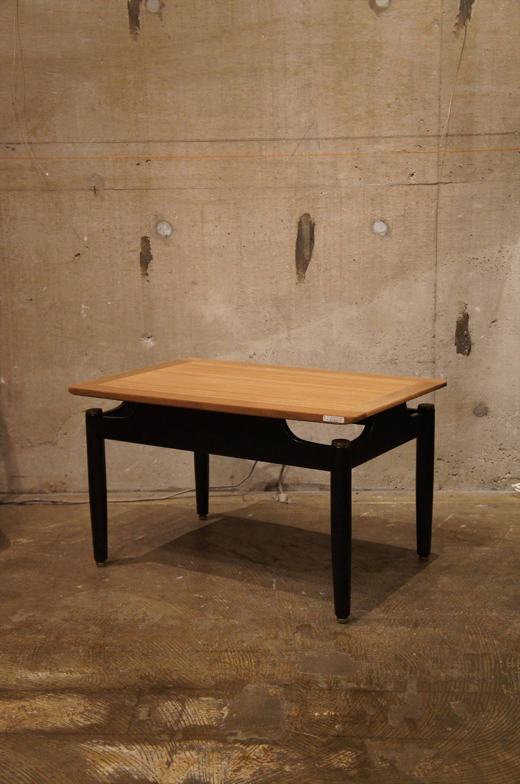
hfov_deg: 29.8
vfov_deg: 43.7
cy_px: 392
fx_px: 978
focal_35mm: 45
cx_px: 260
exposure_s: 1/100
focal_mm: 30
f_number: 4
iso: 1600
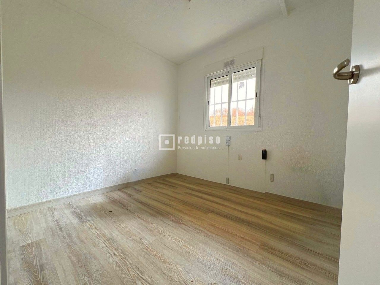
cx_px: 190
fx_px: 143
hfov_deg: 106.2
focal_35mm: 13
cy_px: 142
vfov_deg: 89.9
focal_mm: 1.57
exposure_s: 1/125
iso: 32
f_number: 1.8
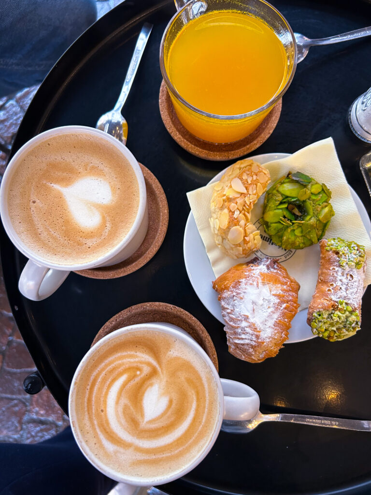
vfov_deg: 67.3
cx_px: 186
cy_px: 248
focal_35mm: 26
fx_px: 372
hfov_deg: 53.1
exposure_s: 1/50
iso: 250
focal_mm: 5.7
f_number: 1.5
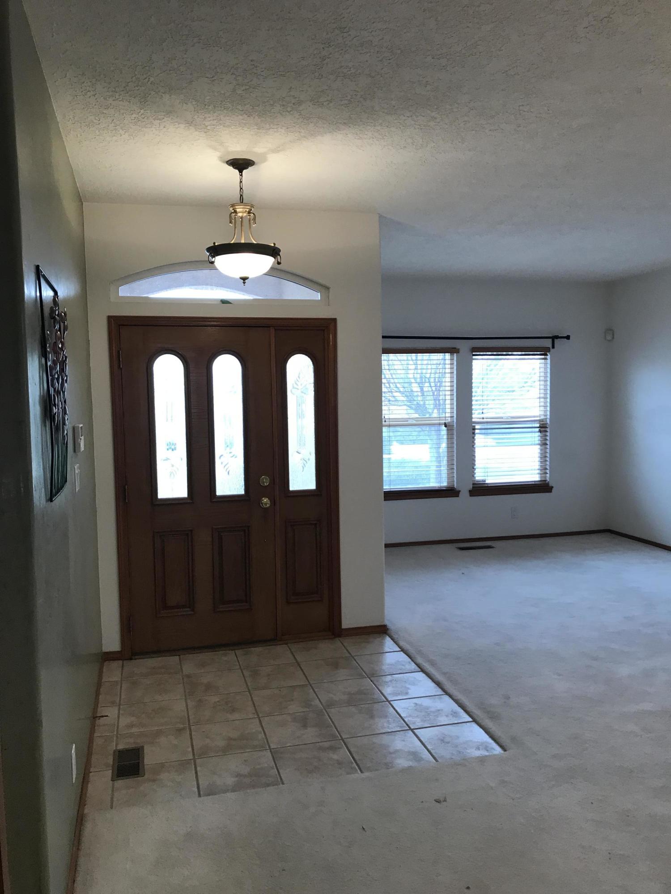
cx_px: 336
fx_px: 724
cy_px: 447
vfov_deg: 63.4
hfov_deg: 49.7
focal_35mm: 28
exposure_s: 1/40
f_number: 1.8
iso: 25
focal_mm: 3.99
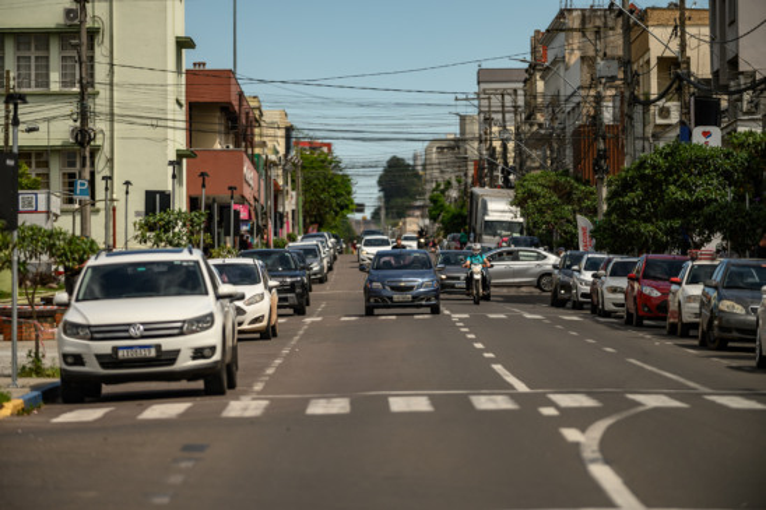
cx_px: 383
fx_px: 4254
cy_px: 255
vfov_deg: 6.9
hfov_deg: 10.3
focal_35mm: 200
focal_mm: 200
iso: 400
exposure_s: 1/8000
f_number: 3.2
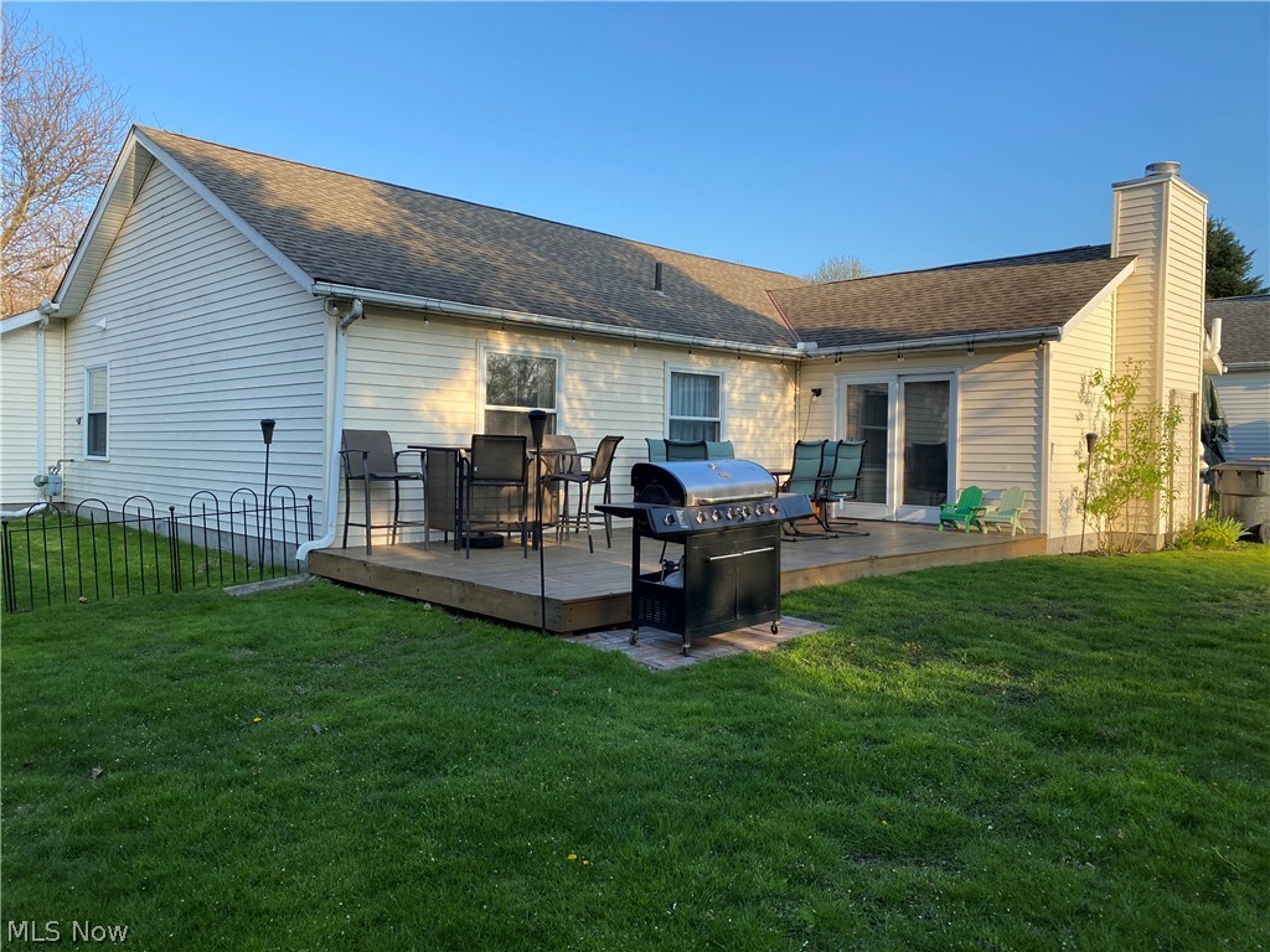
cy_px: 476
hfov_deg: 67.3
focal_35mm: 26
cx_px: 635
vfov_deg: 53.1
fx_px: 954
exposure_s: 1/965
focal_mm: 4.25
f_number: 1.8
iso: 32
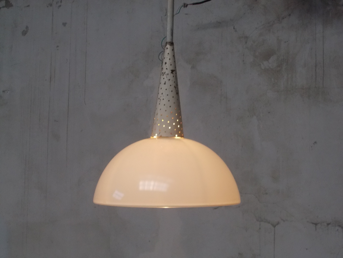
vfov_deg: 22.3
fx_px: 654
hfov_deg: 29.4
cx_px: 172
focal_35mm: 66
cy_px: 129
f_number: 5.3
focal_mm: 11.8
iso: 320
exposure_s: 1/60
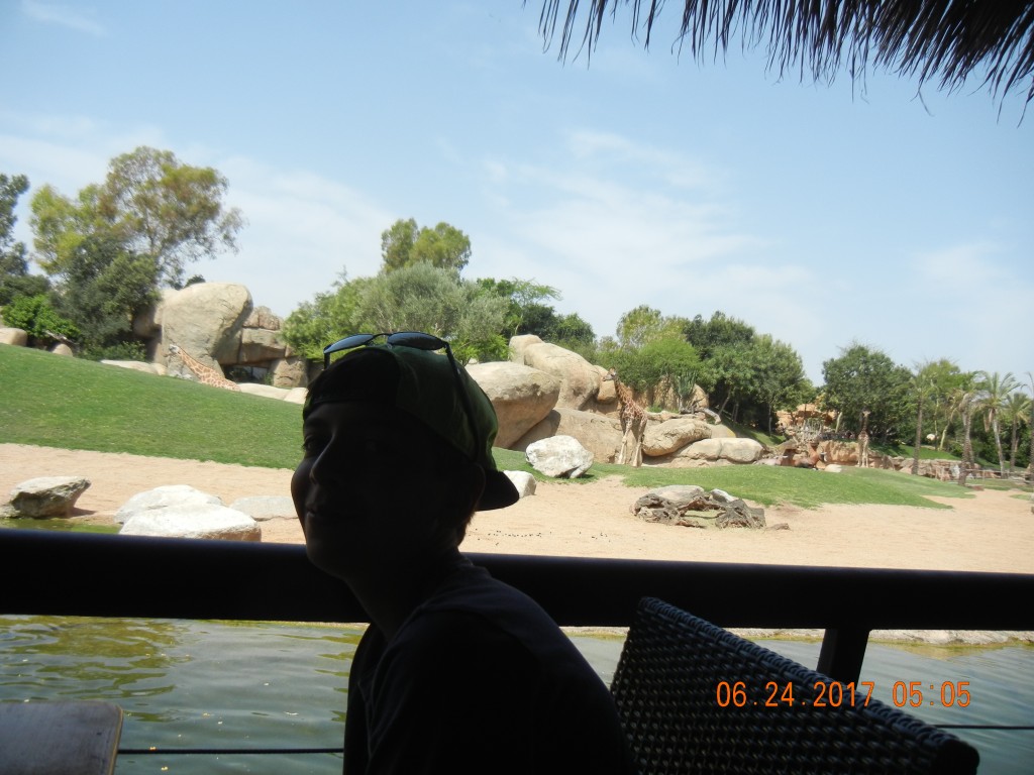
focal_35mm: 30
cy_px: 388
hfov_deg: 60.0
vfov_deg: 46.8
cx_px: 517
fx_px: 896
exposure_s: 1/303
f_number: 7
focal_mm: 5.4
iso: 160
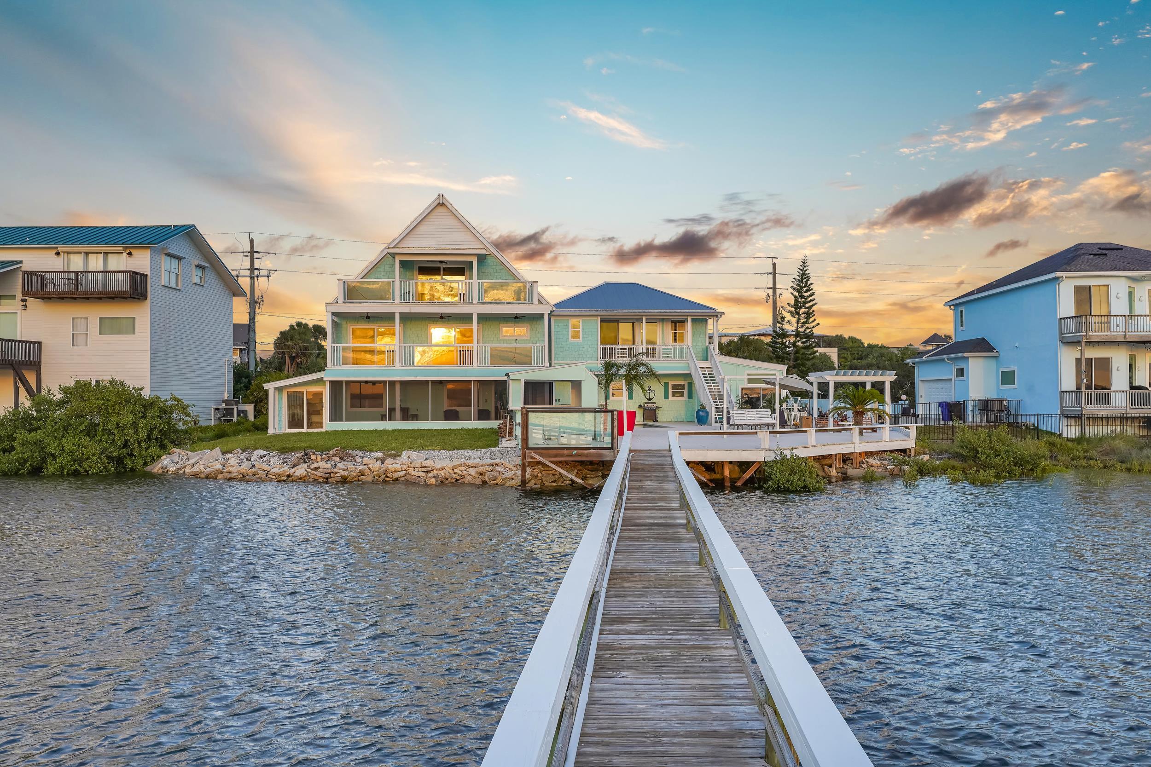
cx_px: 576
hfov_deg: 65.5
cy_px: 384
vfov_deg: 46.4
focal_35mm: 28
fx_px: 895
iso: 100
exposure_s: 1/60
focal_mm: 28
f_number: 8
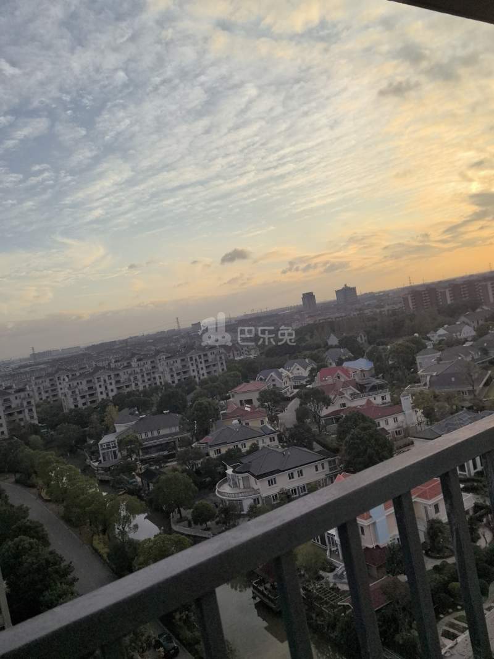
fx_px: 514
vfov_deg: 65.3
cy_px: 330
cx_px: 247
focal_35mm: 27
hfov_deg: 51.3
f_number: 2
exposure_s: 1/3049
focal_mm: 5.75
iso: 50
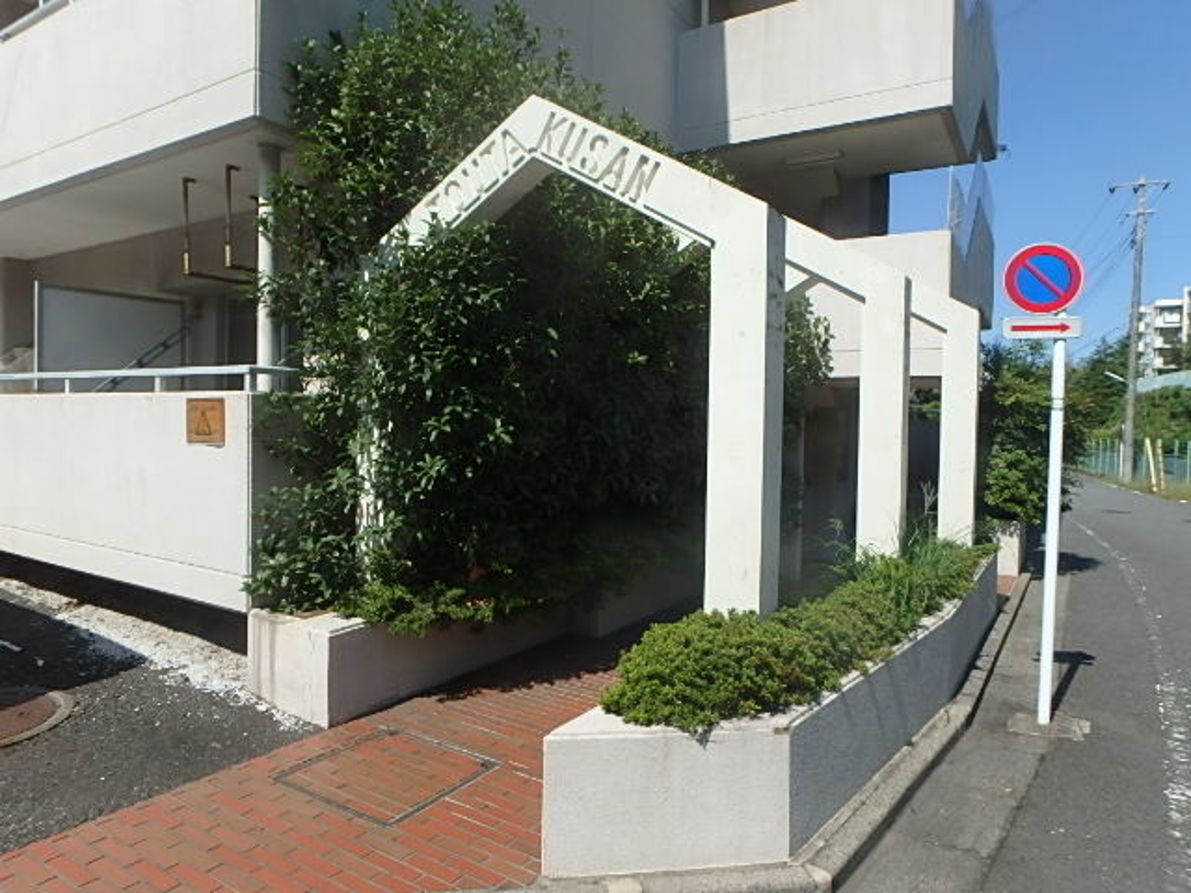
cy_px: 446
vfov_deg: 63.4
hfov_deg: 79.0
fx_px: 723
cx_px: 596
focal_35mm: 21
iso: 125
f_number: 6
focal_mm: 3.7
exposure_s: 1/400
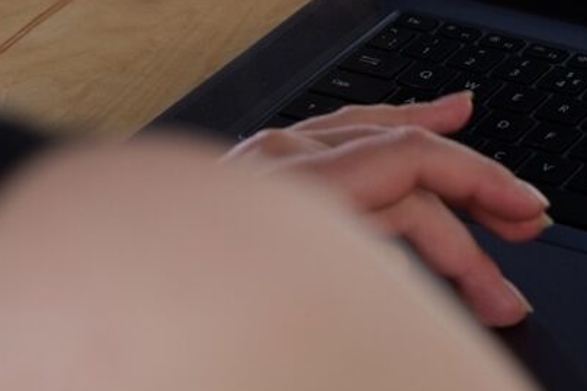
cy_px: -187
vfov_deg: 6.8
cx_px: 700
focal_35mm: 198
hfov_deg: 10.2
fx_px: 3227
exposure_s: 1/50
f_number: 3.5
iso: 1000
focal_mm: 50
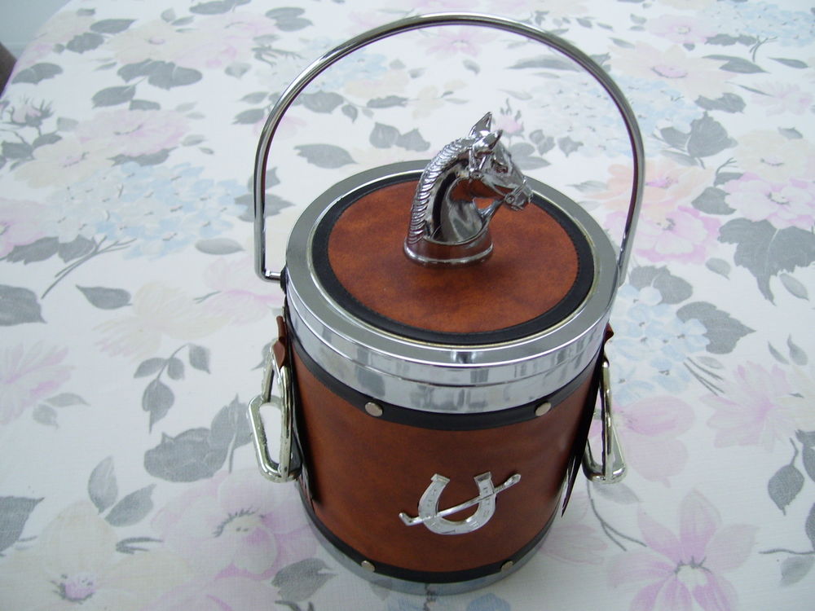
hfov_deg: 50.1
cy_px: 306
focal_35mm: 37
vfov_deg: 38.7
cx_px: 408
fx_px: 871
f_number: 2.7
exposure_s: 1/30
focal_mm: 6
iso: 125
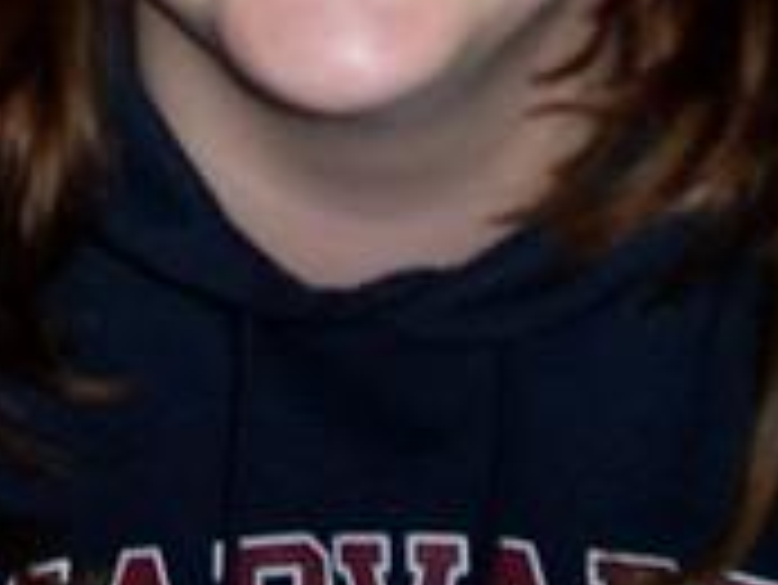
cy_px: -292
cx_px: 180
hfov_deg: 14.3
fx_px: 3081
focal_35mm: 137
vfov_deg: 10.5
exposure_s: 1/60
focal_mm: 5.6
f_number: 2.8
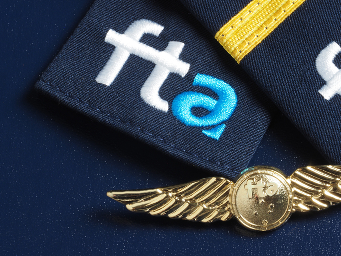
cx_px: 170
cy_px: 128
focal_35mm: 300
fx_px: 2955
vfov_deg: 5.0
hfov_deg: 6.6
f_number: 22
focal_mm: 150
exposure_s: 1.6
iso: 400
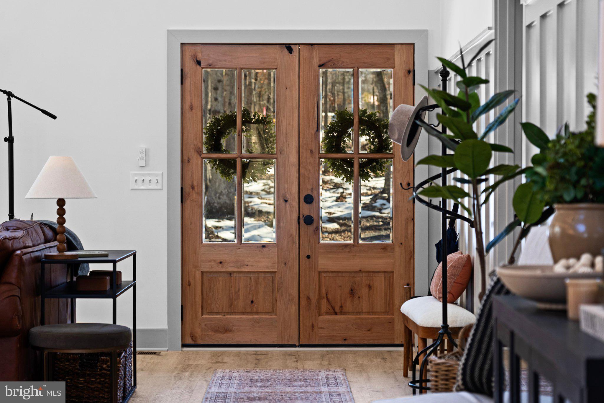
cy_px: 202
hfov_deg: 23.4
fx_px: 1459
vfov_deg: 15.7
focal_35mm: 87
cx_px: 302
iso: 500
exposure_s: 1/40
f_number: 5
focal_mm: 87
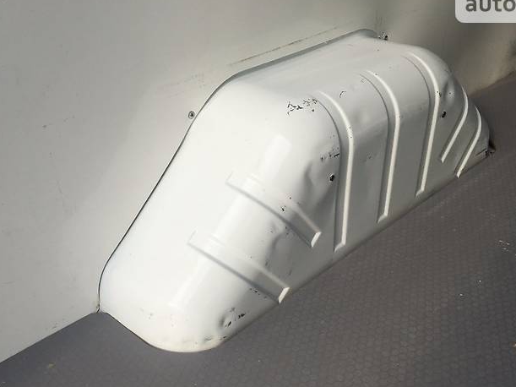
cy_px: 230
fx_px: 566
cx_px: 252
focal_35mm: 38
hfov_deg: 49.0
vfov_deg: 37.6
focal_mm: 4.2
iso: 25
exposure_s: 1/974
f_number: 2.2
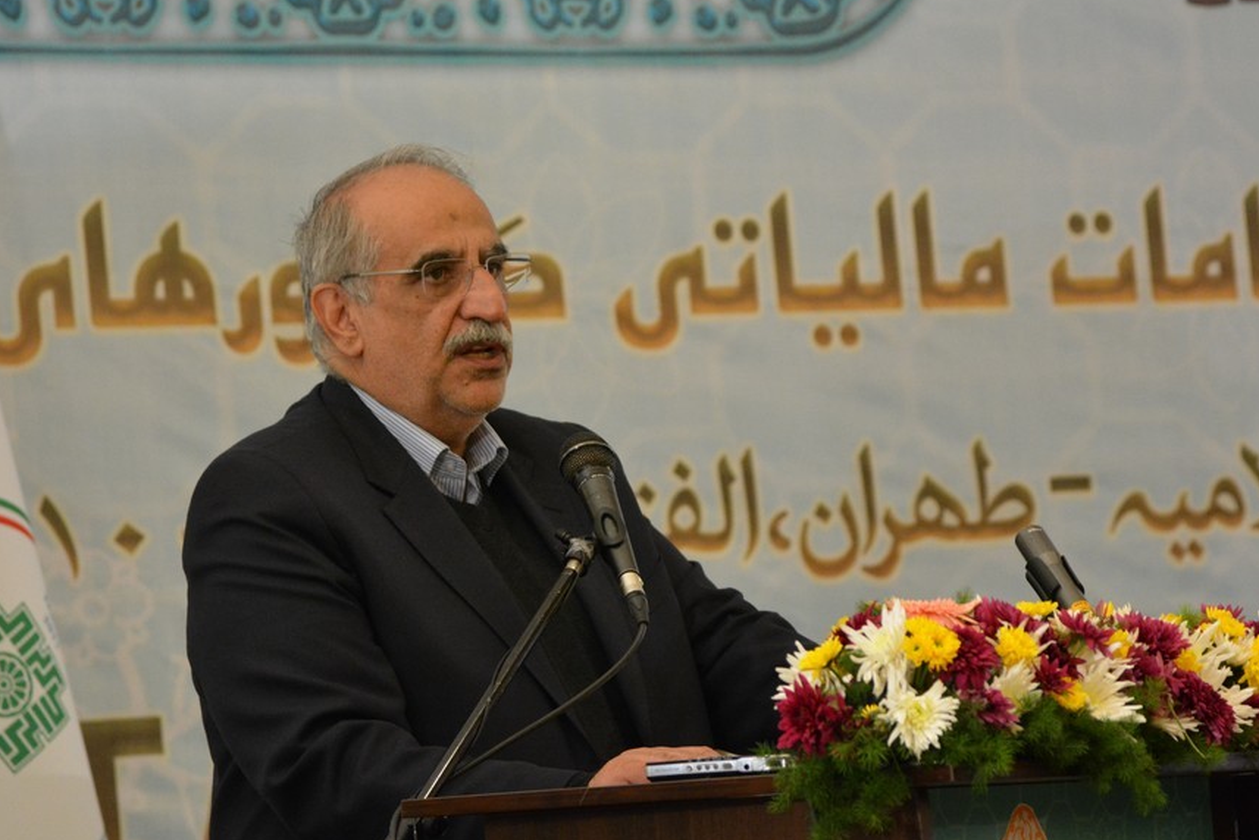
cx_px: 630
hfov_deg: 9.6
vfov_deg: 6.4
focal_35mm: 215
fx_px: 7521
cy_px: 432
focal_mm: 120
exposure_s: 1/250
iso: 3200
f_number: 4
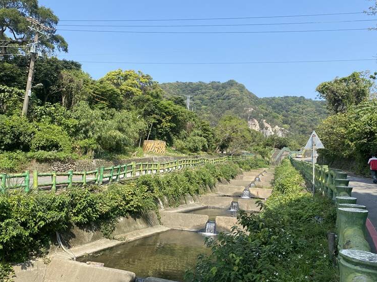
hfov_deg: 63.4
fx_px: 305
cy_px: 143
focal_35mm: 28
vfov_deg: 49.7
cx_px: 177
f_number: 1.8
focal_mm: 4.25
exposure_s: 1/1464
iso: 32
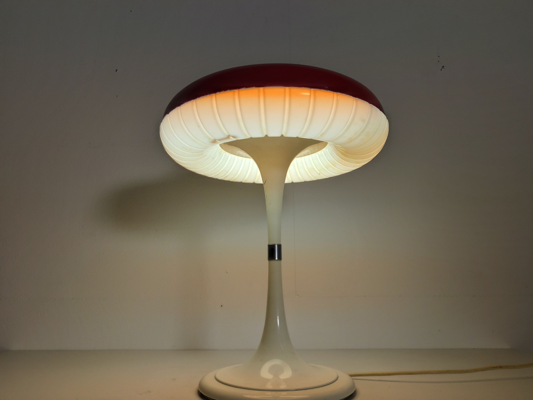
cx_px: 266
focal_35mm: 26
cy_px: 200
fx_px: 400
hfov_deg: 67.3
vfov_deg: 53.1
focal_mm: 4.75
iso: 112
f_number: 1.75
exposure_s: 1/190
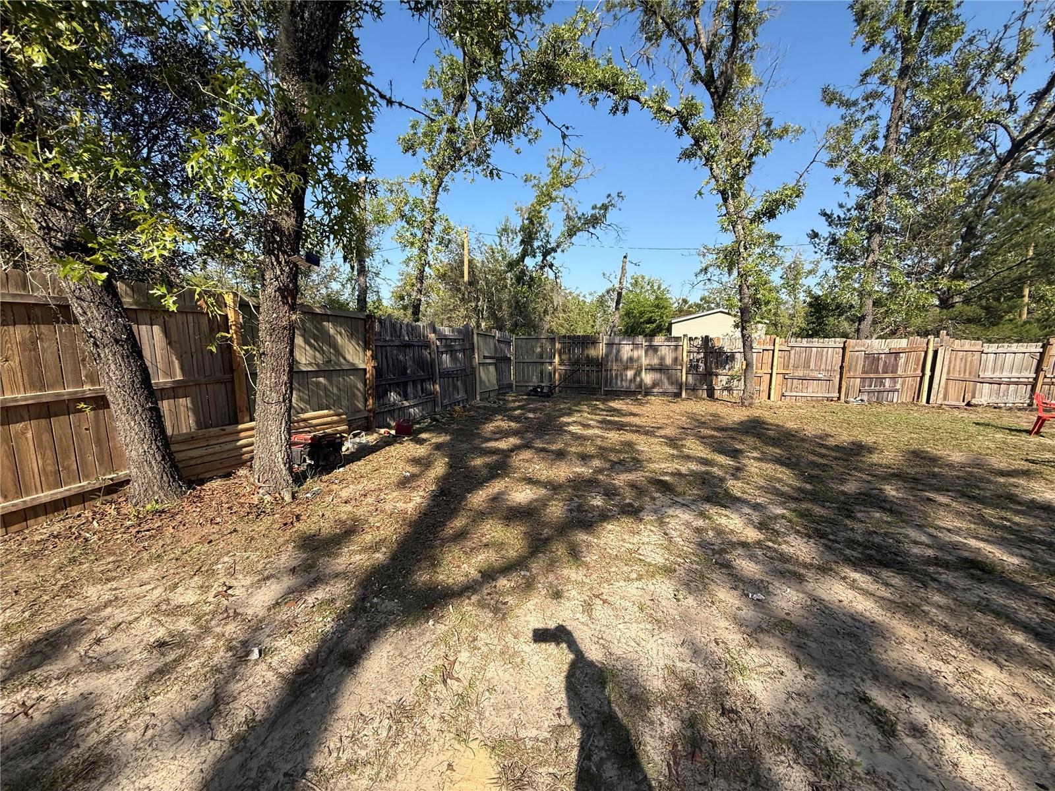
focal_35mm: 14
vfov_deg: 85.7
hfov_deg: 102.1
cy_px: 396
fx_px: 427
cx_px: 528
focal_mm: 2.22
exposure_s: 1/914
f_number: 2.2
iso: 50
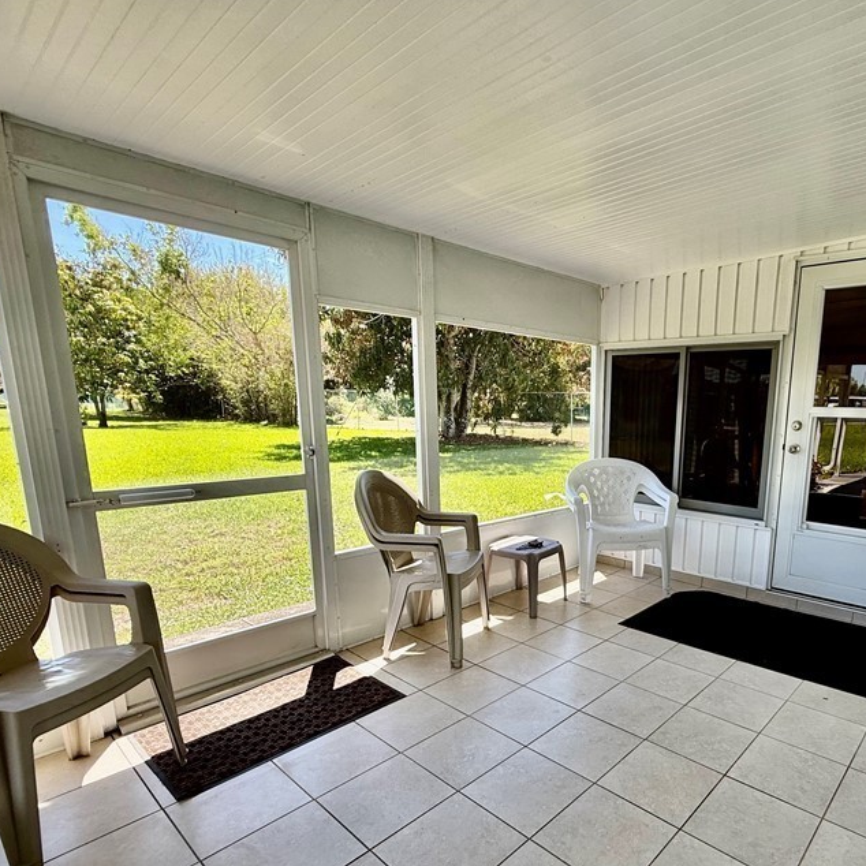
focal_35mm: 20
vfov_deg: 74.0
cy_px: 519
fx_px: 566
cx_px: 574
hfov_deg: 72.7
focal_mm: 2.22
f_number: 2.2
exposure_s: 1/176
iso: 50
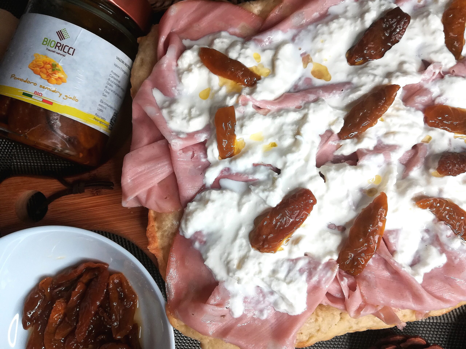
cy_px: 174
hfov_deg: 67.3
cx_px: 233
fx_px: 350
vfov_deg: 53.1
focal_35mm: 26
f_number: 2.2
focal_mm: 3.83
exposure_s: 1/40
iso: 80
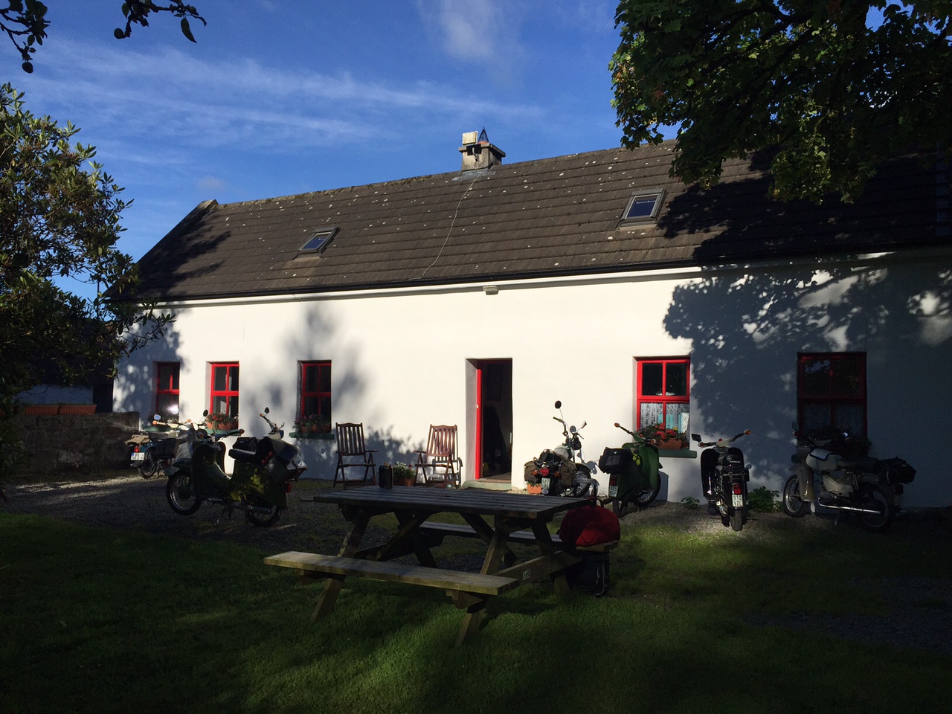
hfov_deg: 61.7
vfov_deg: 48.2
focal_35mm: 29
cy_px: 357
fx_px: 798
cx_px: 476
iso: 32
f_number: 2.2
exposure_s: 1/3968
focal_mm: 4.15
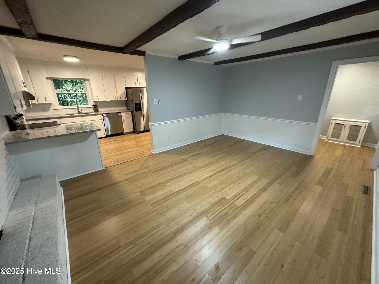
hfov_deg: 102.1
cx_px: 190
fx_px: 153
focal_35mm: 14
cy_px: 142
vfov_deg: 85.7
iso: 320
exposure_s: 1/60
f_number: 2.2
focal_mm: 2.22
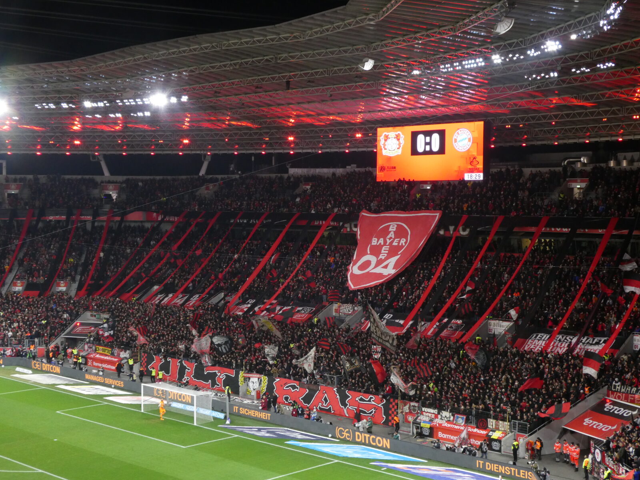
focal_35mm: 50
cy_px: 240
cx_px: 320
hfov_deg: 38.2
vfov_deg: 29.1
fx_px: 924
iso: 400
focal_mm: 9
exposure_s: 1/80
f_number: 4.1
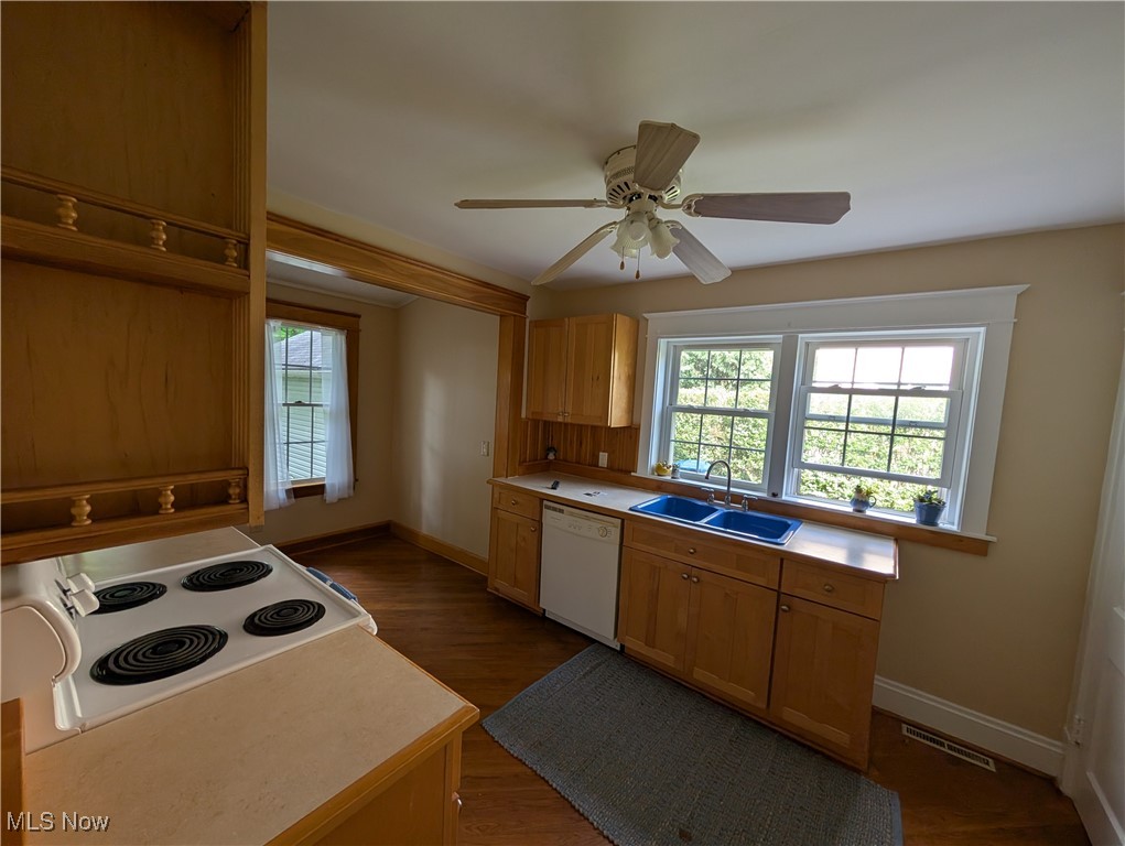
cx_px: 562
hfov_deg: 110.5
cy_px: 423
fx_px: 390
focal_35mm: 12
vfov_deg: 94.6
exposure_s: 1/117
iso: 74
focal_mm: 2.02
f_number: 1.7
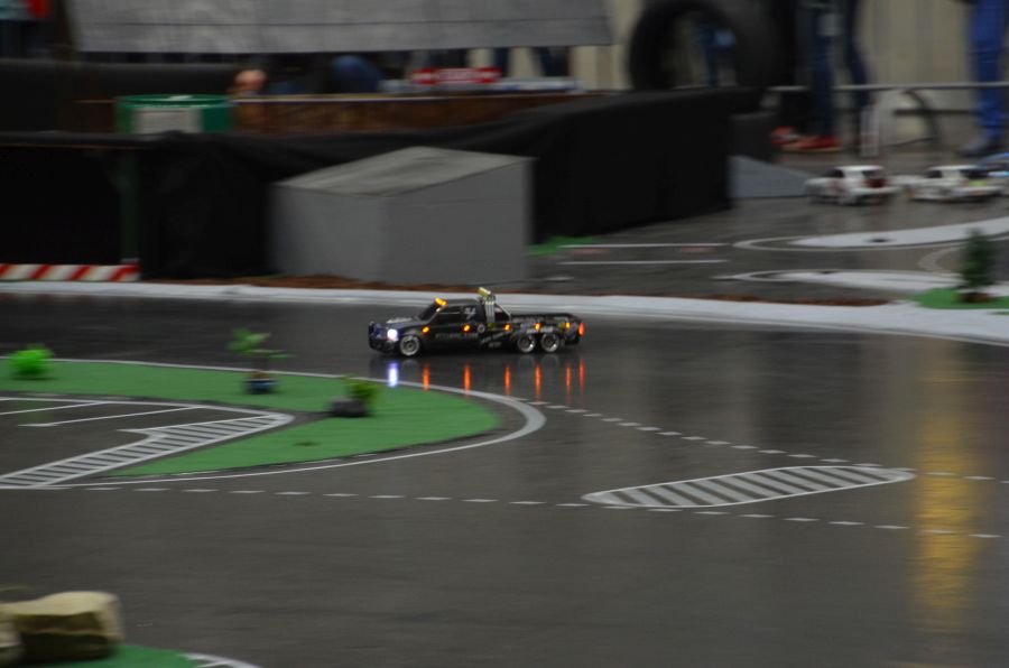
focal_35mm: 188
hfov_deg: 11.0
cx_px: 504
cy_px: 334
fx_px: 5244
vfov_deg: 7.3
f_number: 6
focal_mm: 125
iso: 900
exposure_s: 1/30
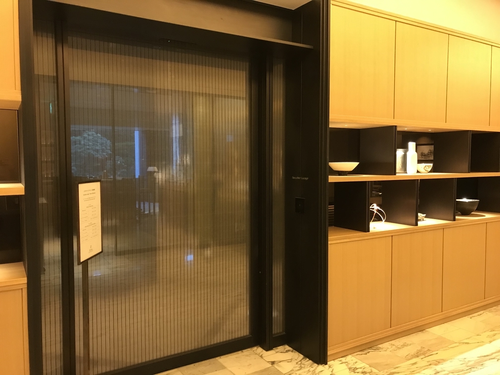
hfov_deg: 63.4
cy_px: 188
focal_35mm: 28
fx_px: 404
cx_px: 250
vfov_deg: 49.7
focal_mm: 3.99
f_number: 1.8
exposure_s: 1/14
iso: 100
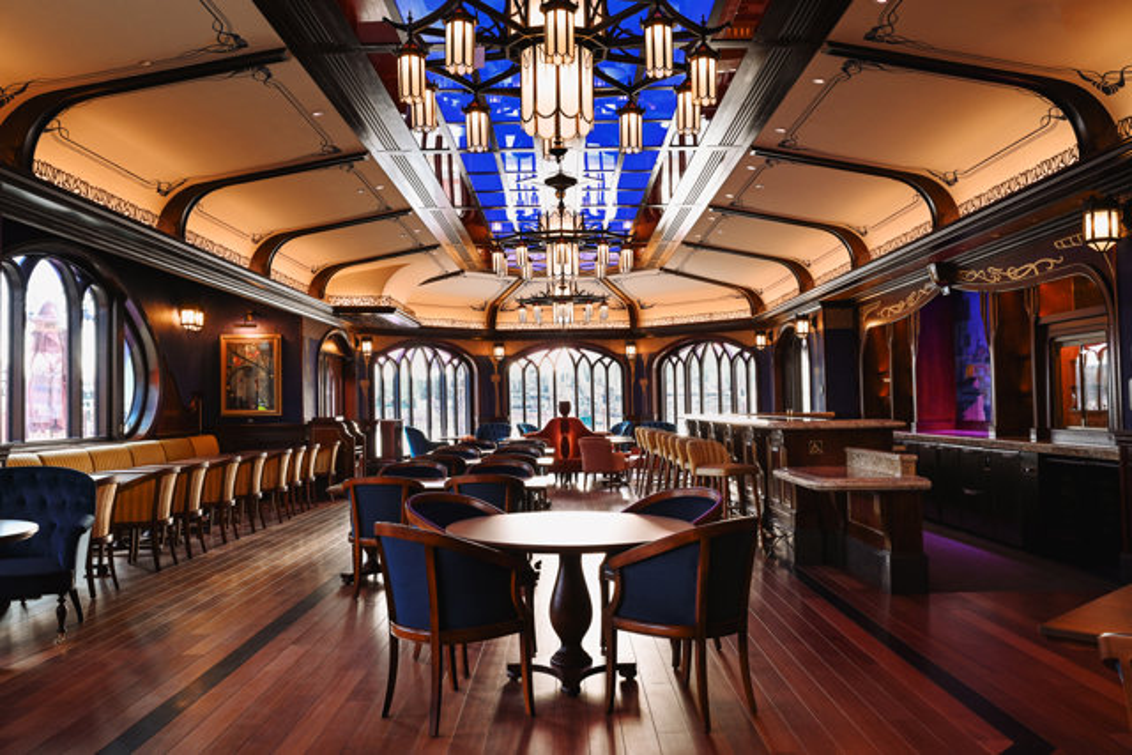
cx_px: 566
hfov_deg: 61.9
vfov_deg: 43.6
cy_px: 378
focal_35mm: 30
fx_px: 943
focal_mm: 30
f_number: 11
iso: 500
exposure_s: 1/10
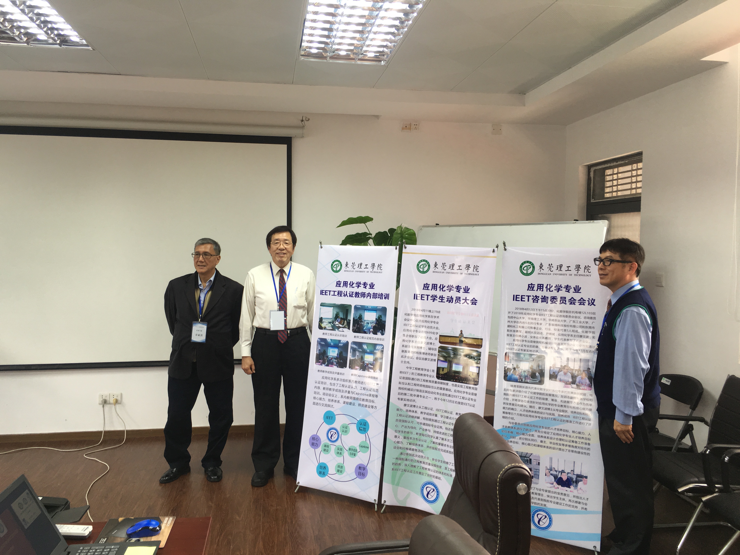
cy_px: 278
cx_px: 370
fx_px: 620
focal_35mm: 29
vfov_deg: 48.2
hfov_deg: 61.7
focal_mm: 4.15
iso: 40
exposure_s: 1/33
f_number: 2.2
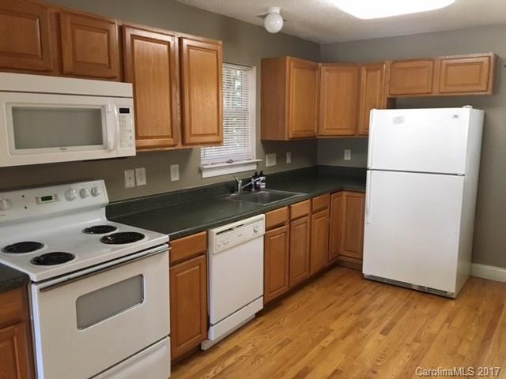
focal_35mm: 29
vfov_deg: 48.2
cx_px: 253
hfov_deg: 61.7
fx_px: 424
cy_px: 190
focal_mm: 4.15
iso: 160
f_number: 2.2
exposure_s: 1/30
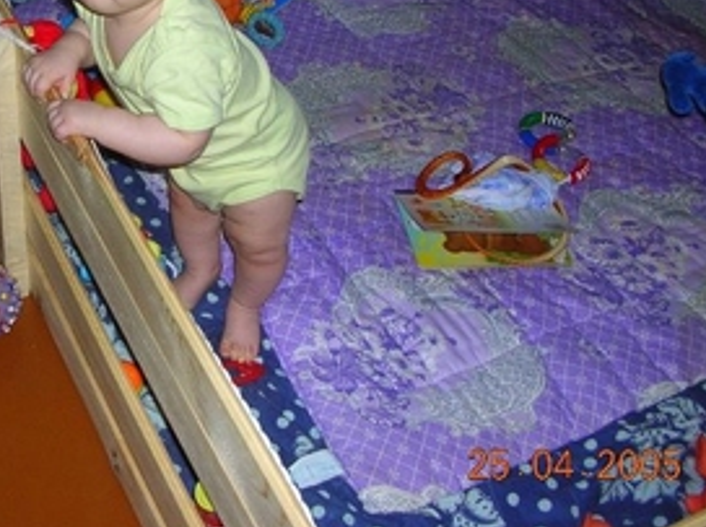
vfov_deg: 24.8
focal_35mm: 58
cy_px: 118
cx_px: 179
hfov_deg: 32.7
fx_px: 1181
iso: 50
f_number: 2.8
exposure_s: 1/60.1
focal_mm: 5.8
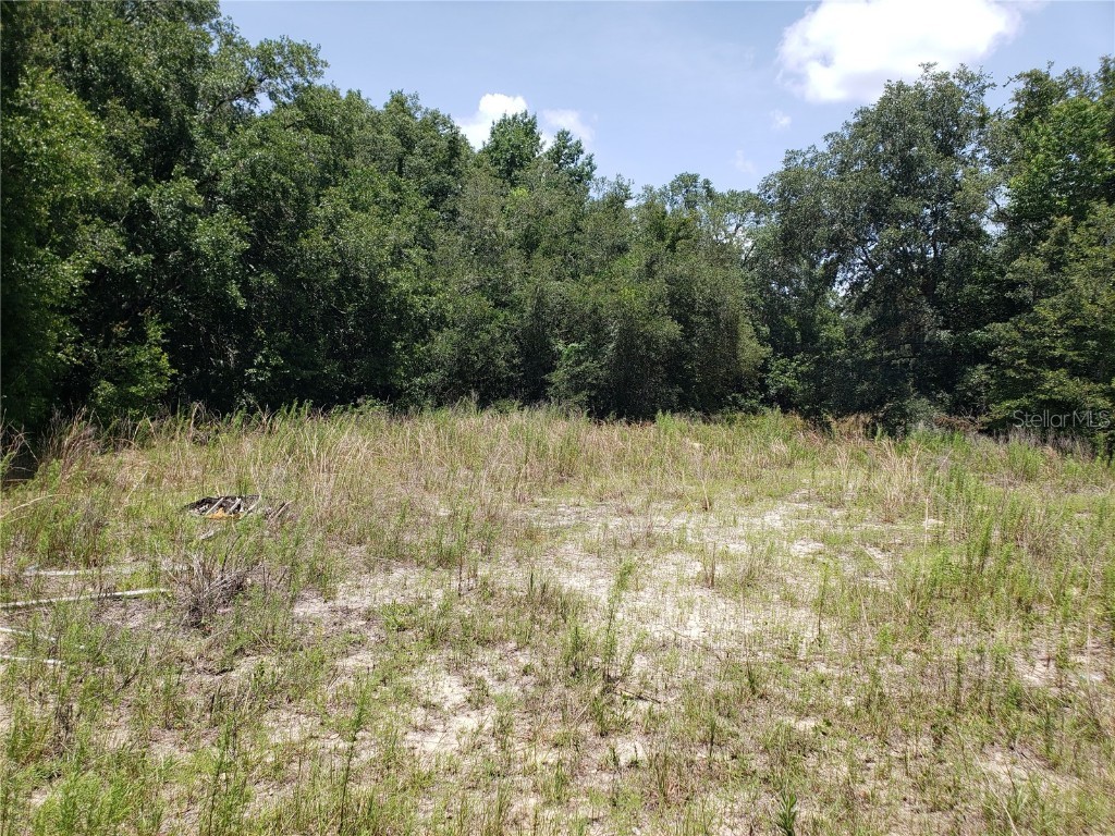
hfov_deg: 67.3
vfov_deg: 53.1
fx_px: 837
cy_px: 418
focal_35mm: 26
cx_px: 558
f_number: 2.4
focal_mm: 4.3
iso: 50
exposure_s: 1/895
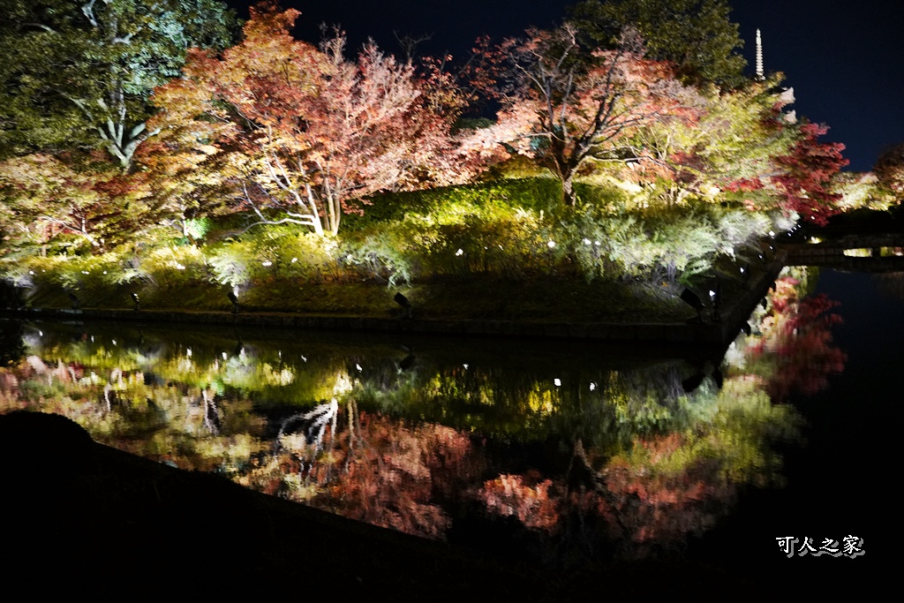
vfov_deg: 53.1
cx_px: 452
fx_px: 603
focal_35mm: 24
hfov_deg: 73.7
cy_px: 302
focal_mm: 24
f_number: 2.8
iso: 2000
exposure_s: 1/25
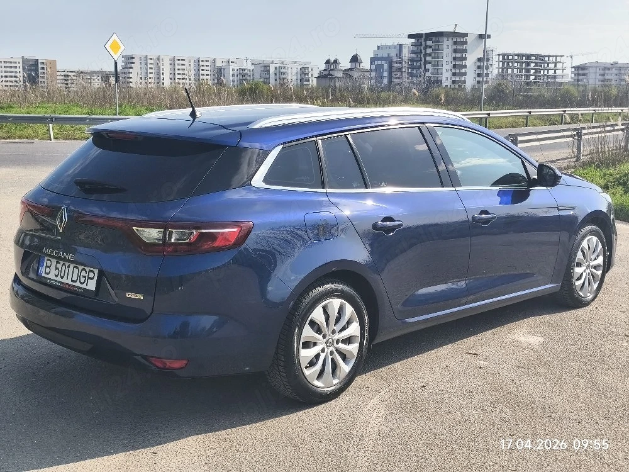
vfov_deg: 31.5
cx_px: 314
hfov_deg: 41.2
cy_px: 236
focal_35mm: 46
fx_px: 836
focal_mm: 6.14
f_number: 1.65
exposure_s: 1/1250
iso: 50
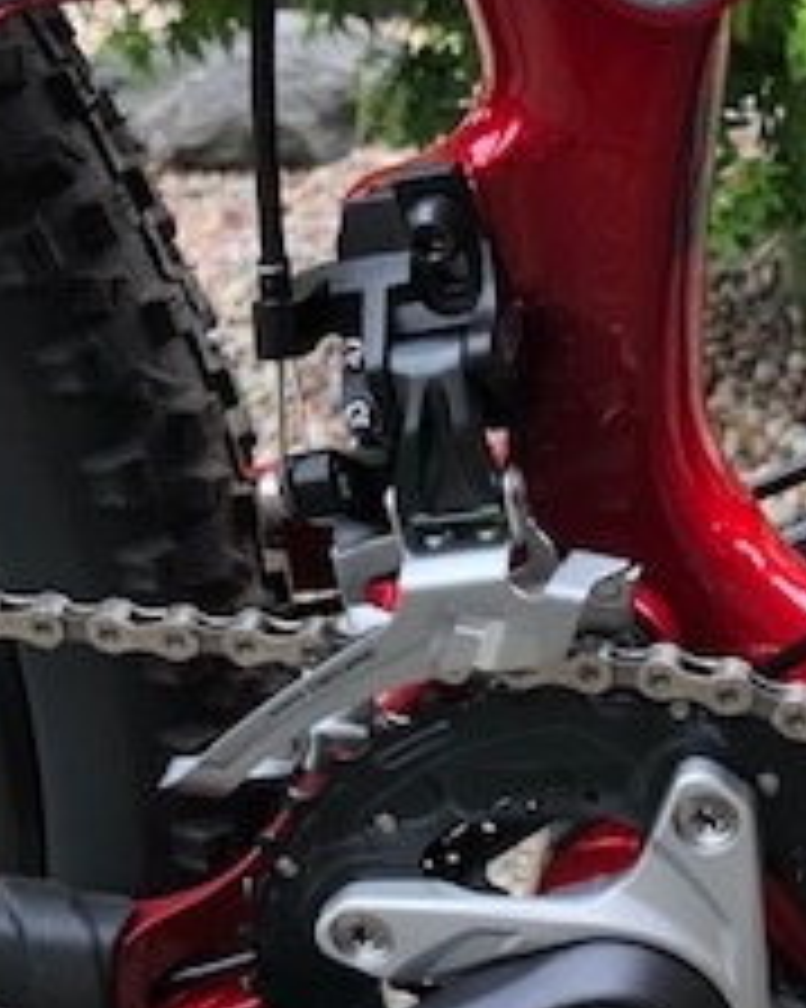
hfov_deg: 19.3
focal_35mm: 78
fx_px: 2327
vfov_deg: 24.5
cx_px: 743
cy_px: 486
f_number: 1.8
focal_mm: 4
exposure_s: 1/120
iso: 40
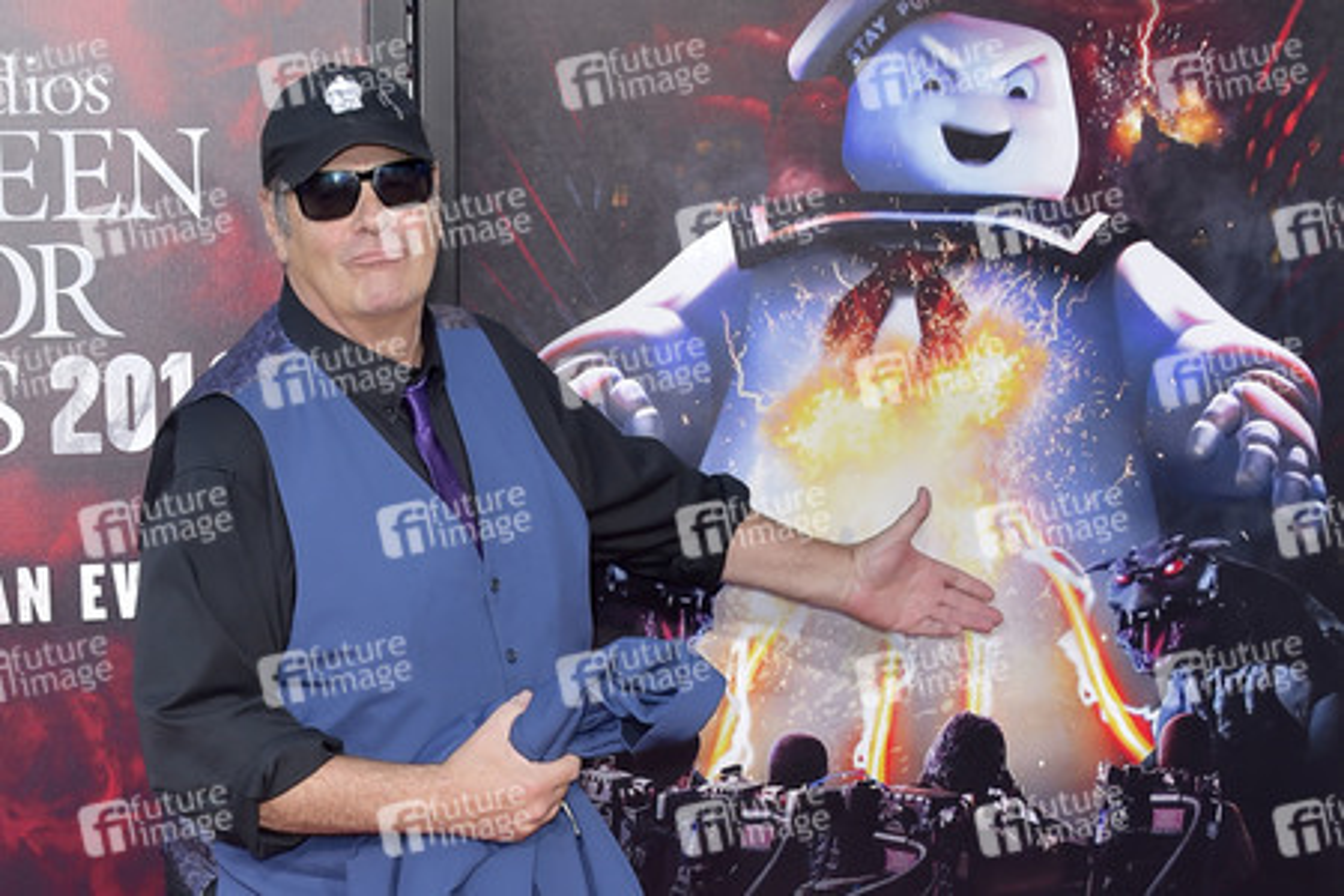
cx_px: 672
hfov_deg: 48.5
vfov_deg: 33.4
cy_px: 448
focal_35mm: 40
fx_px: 1493
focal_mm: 40
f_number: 7.1
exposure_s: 1/250
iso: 320
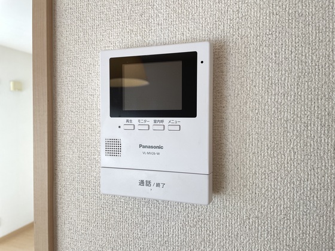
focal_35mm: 26
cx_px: 168
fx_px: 252
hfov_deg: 67.3
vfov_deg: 53.1
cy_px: 126
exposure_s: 1/120
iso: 50
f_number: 1.6
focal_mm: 4.2
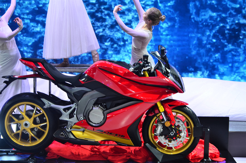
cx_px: 123
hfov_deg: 29.9
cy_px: 82
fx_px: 460
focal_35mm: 68
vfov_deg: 20.1
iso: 250
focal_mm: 45
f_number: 7.1
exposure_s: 1/30
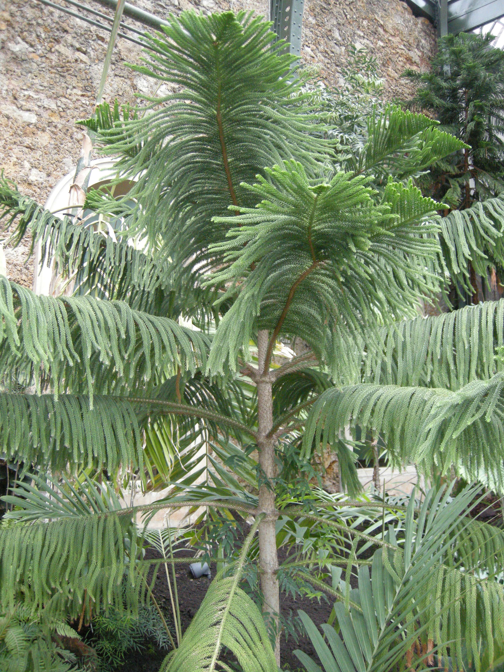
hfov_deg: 40.7
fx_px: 679
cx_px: 252
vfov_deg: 52.6
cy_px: 336
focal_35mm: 35
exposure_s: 1/60
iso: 389
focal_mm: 7.5
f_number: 2.7
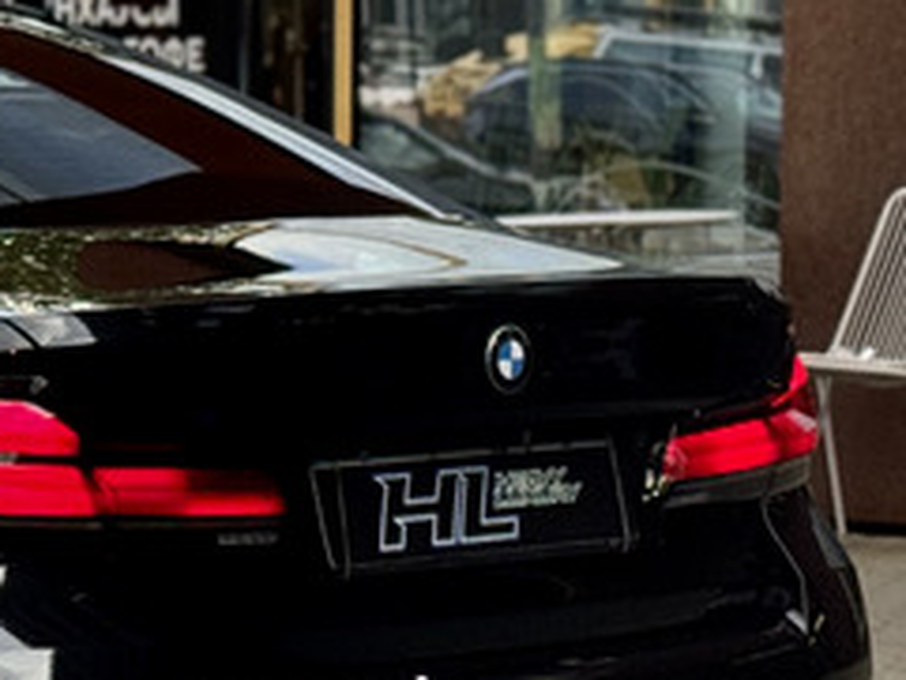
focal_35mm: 199
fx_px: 5211
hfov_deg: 9.6
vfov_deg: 7.5
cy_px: 312
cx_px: -553
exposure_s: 1/843
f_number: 1.78
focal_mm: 6.76
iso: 64
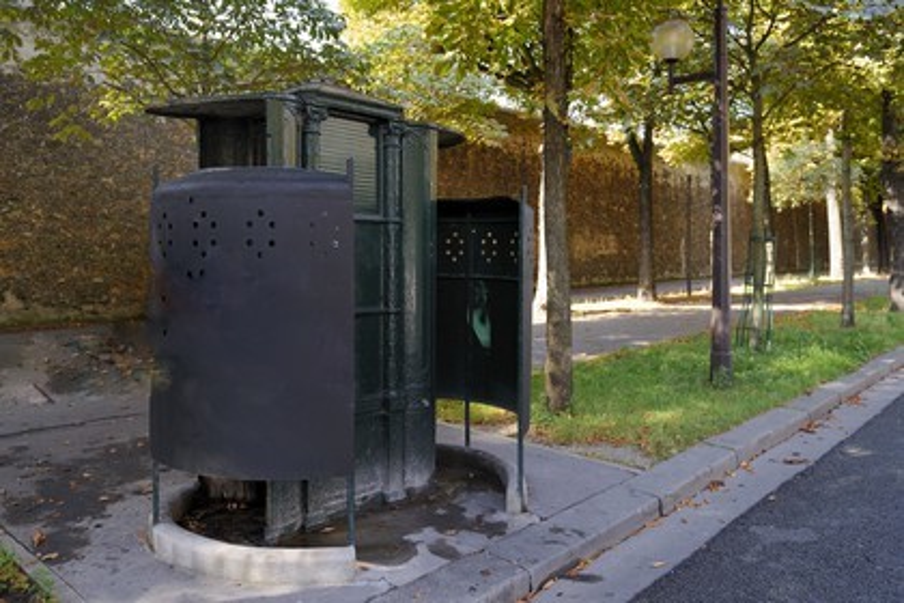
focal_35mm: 26
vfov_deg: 49.6
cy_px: 302
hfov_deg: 69.4
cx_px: 452
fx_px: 653
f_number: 3.2
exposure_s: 1/160
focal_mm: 26
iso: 200
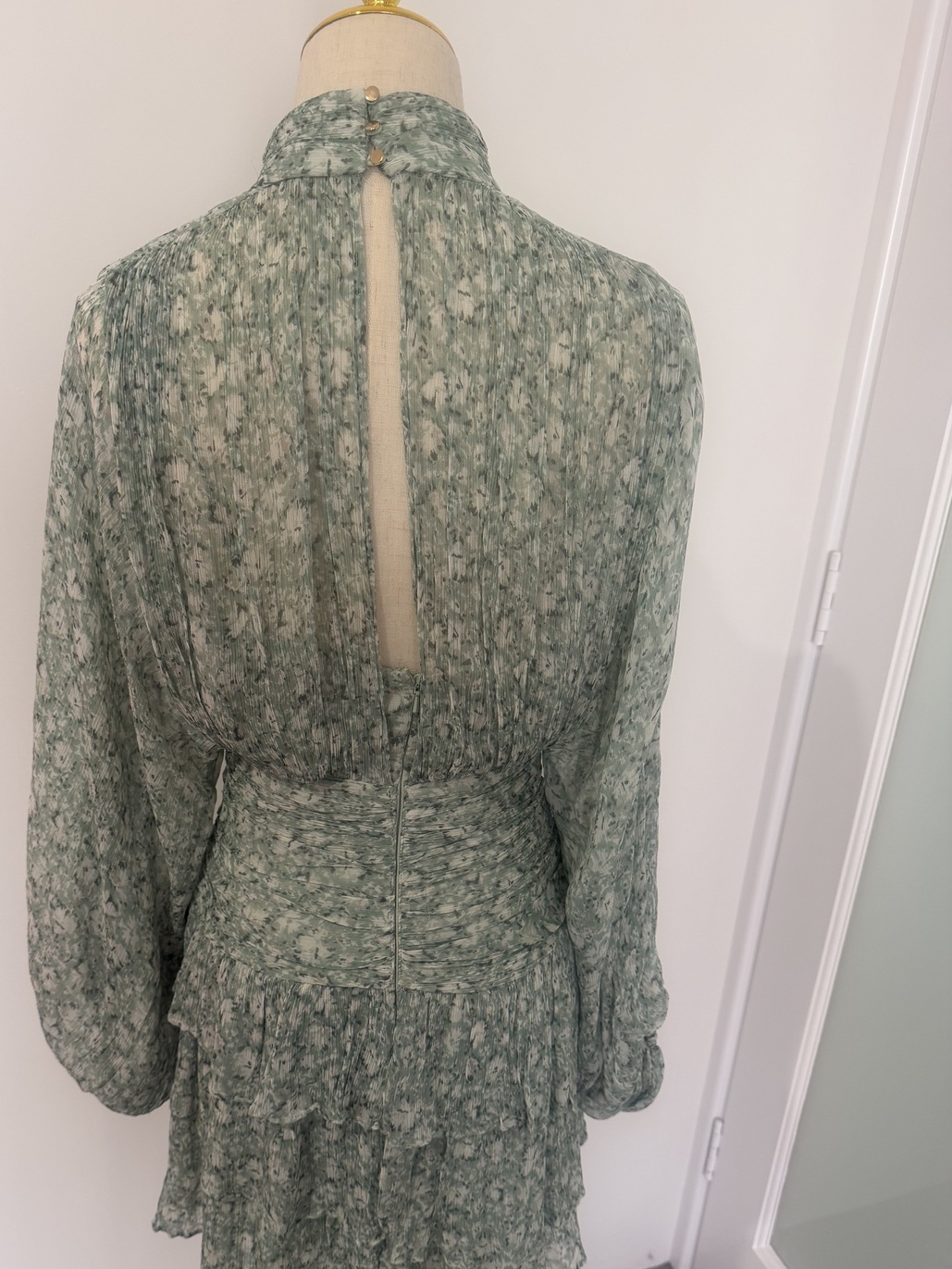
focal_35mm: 28
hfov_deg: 49.6
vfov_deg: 63.1
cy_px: 737
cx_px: 400
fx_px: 1026
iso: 125
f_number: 1.78
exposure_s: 1/50
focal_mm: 6.76
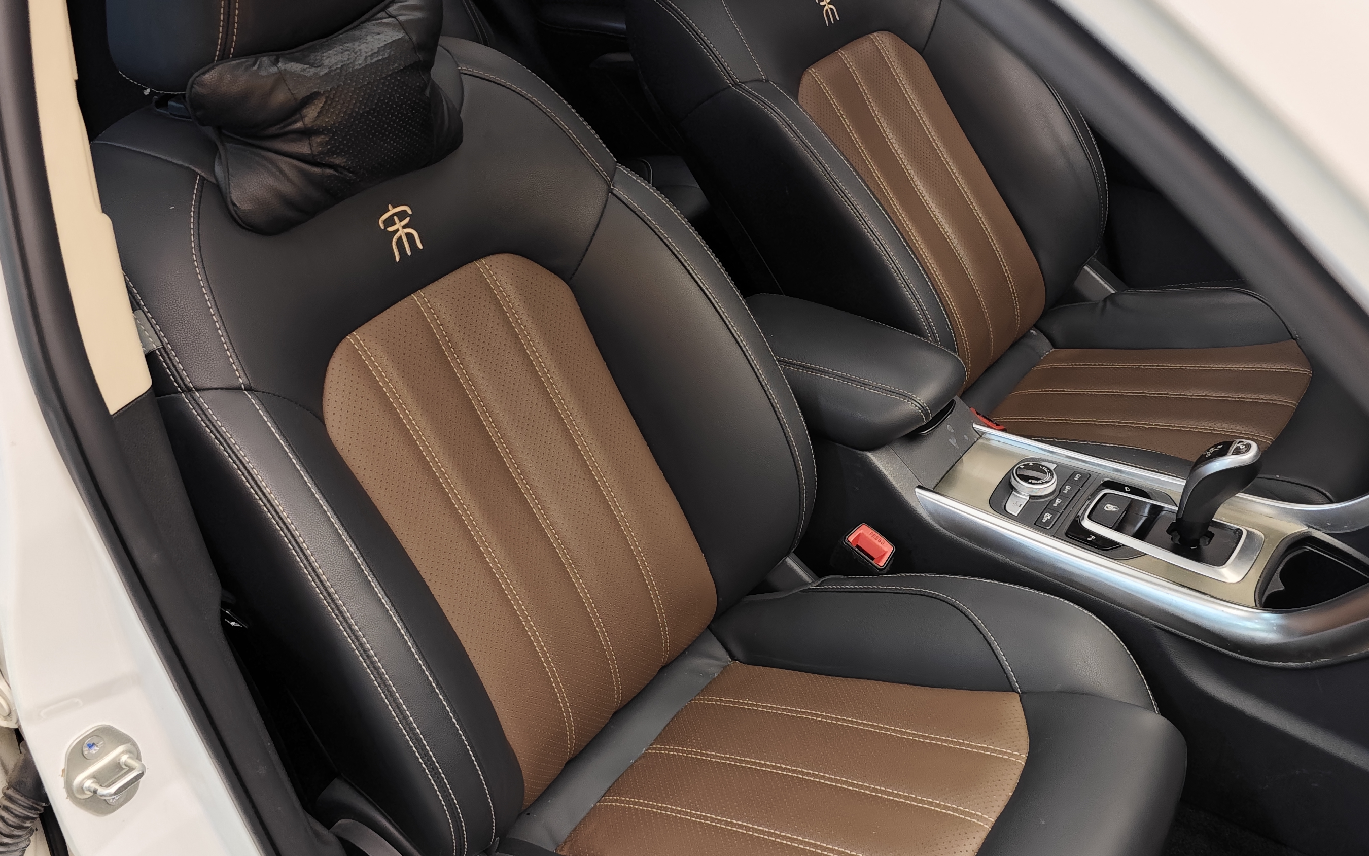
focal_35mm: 37
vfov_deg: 34.4
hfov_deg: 52.7
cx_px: 727
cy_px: 476
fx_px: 1380
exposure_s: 1/42.2
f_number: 1.9
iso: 640
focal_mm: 8.7
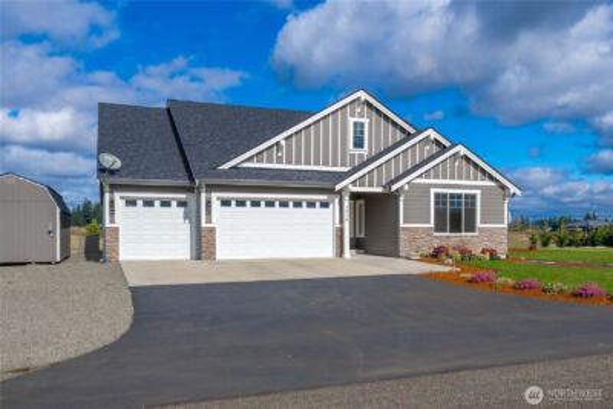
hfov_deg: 81.2
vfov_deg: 59.5
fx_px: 358
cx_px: 306
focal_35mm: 21
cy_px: 204
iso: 80
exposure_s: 1/200
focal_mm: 21
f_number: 7.1
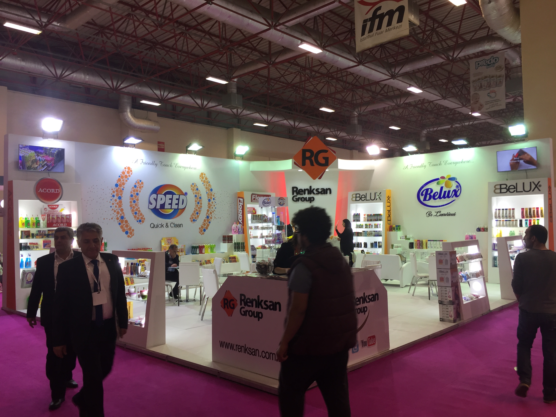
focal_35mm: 29
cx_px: 278
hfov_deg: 61.7
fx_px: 466
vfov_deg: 48.2
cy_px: 208
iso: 40
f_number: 2.2
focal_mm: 4.15
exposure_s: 1/50
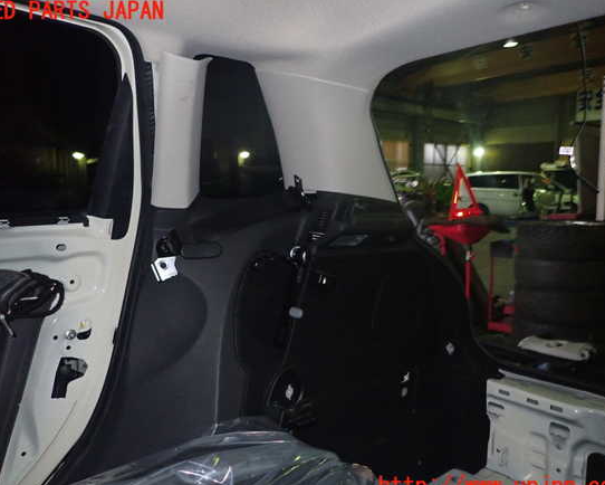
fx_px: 484
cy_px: 249
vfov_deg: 53.2
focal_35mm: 27
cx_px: 296
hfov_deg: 64.0
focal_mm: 4.5
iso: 800
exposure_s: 1/30
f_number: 5.6
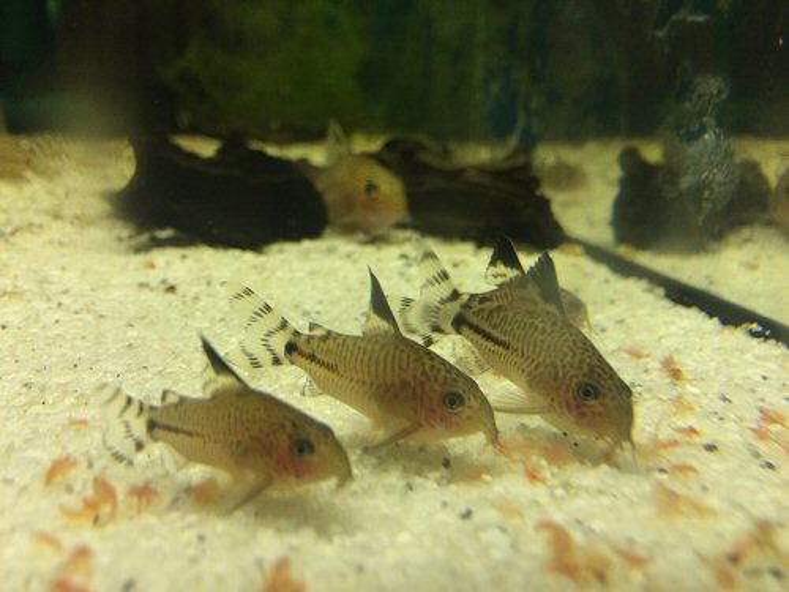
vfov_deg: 48.2
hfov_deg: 61.7
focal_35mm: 29
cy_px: 296
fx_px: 661
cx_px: 394
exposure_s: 1/33
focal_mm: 4.15
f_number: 2.2
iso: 160
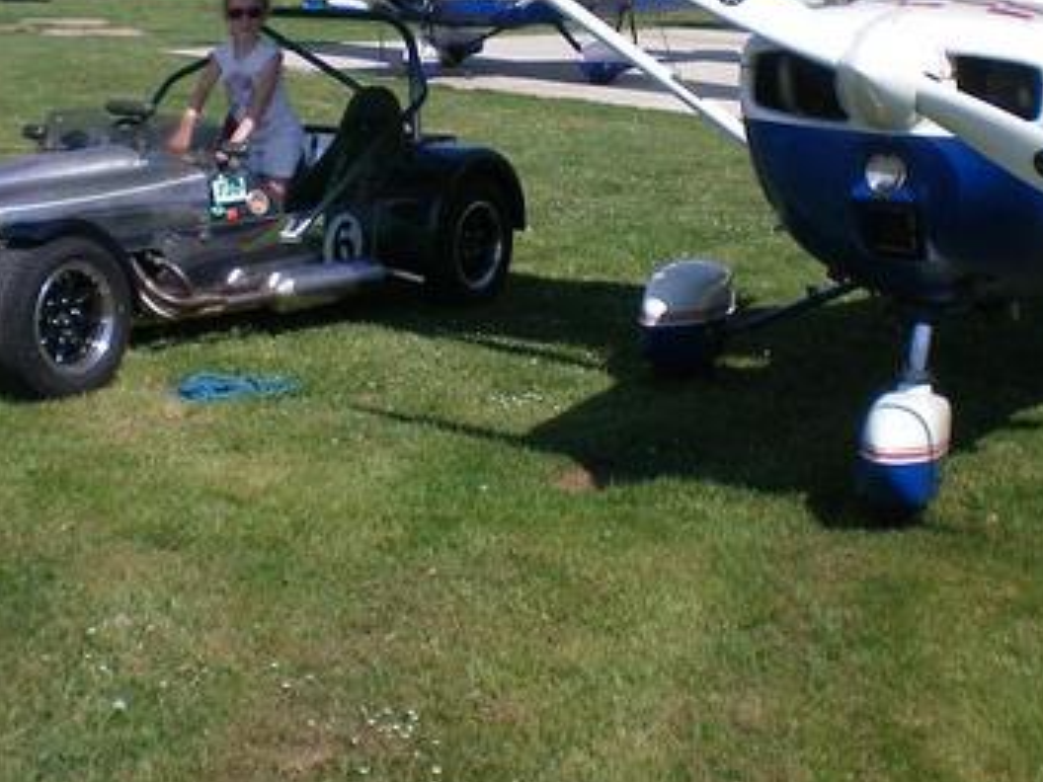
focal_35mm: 69
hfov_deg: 28.1
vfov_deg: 21.2
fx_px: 2079
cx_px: 418
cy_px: 249
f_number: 4.6
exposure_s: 1/640
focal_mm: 6.3
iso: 64
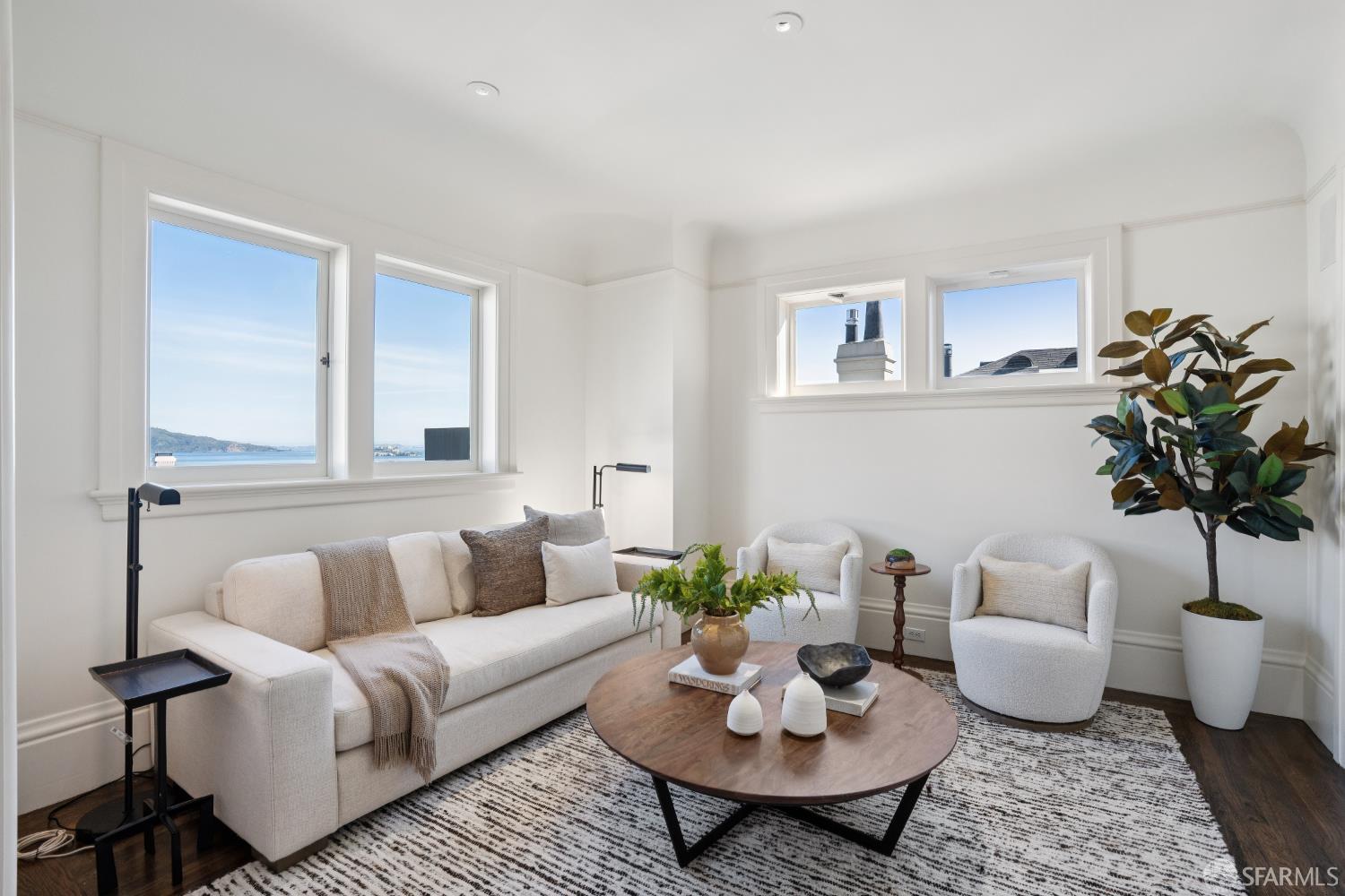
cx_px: 672
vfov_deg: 73.7
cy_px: 448
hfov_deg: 96.7
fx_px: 598
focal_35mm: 16
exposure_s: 1/160
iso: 800
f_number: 8
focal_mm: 16
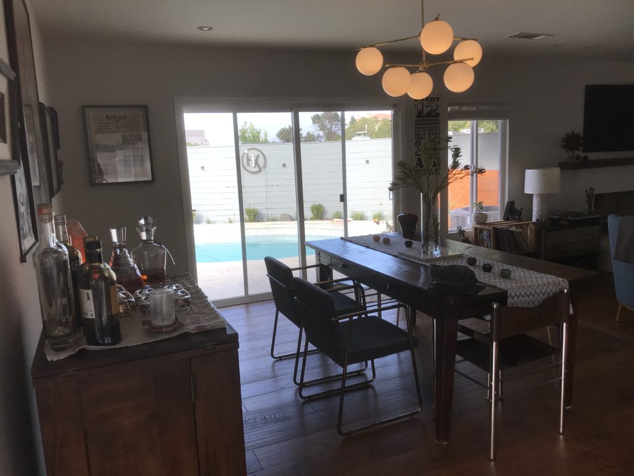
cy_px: 238
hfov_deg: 63.4
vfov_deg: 49.7
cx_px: 317
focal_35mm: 28
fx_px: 513
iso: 20
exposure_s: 1/189
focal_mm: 3.99
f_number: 1.8
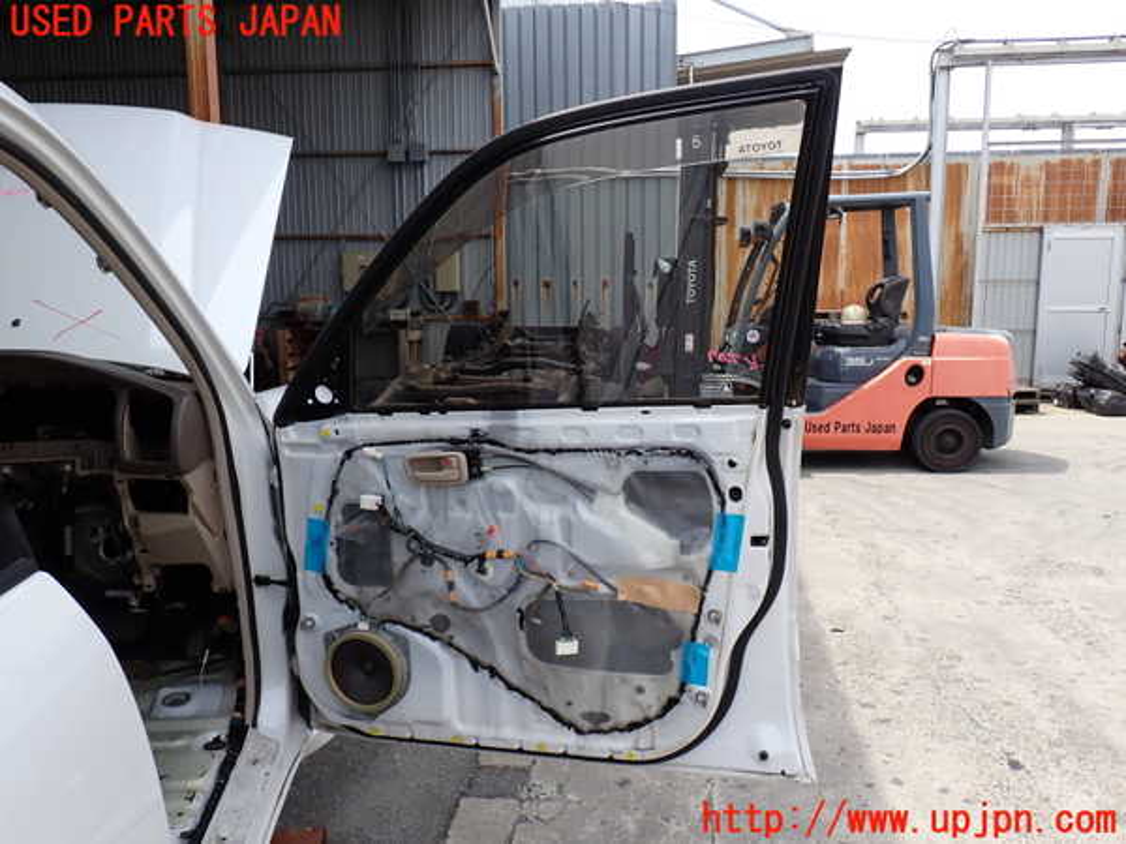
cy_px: 422
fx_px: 911
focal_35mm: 28
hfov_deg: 63.4
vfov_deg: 49.7
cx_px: 563
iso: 100
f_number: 3.2
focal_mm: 5.05
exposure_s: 1/800
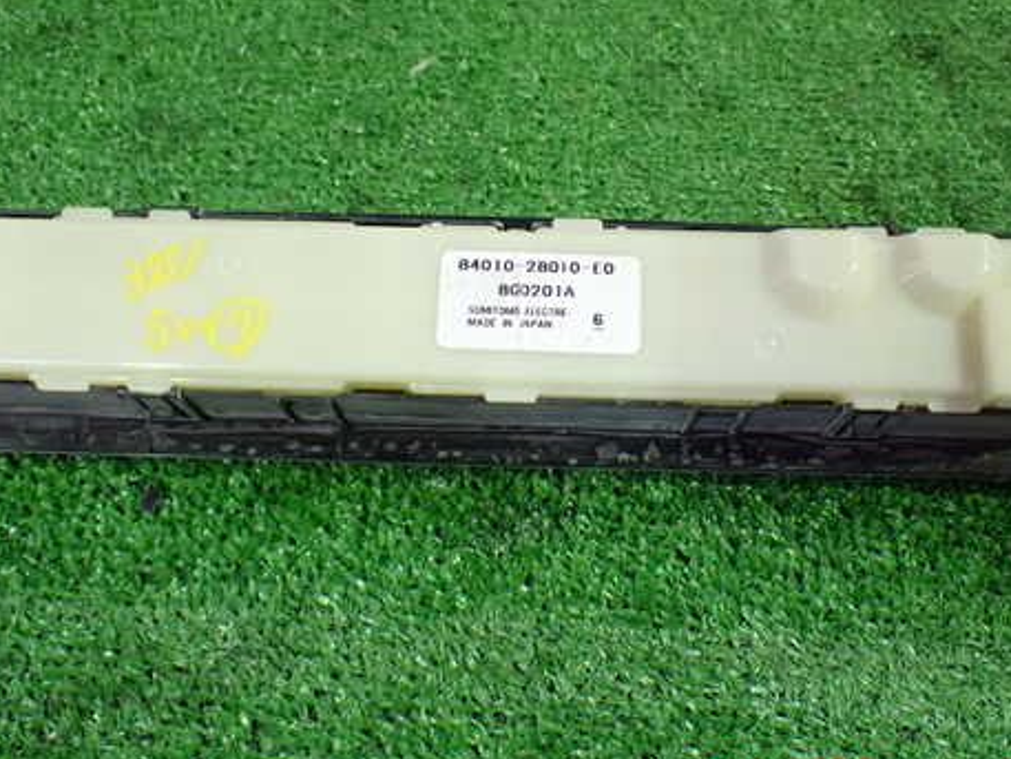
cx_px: 533
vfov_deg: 34.3
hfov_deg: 44.8
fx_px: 1227
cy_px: 312
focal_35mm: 42
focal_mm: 5.79
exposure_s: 1/100
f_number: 2.4
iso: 800
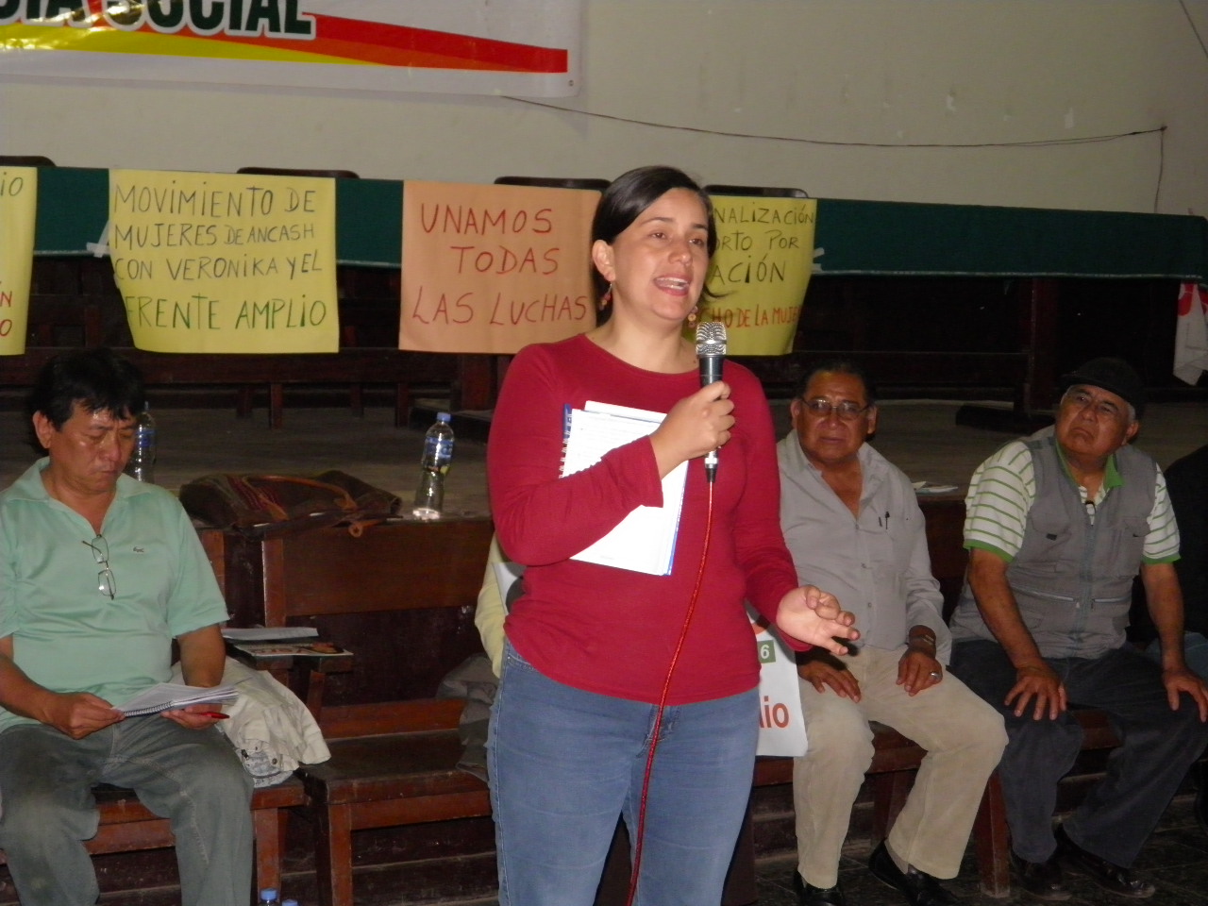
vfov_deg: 23.7
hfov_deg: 31.2
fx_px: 2164
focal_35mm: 62
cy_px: 453
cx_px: 604
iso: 320
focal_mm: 11.2
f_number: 3.8
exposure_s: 1/80
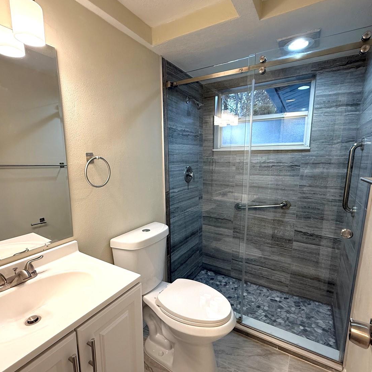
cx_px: 183
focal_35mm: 18
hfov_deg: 80.7
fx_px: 219
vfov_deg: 80.7
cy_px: 196
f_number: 2.2
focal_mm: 2.22
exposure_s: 1/120
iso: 160
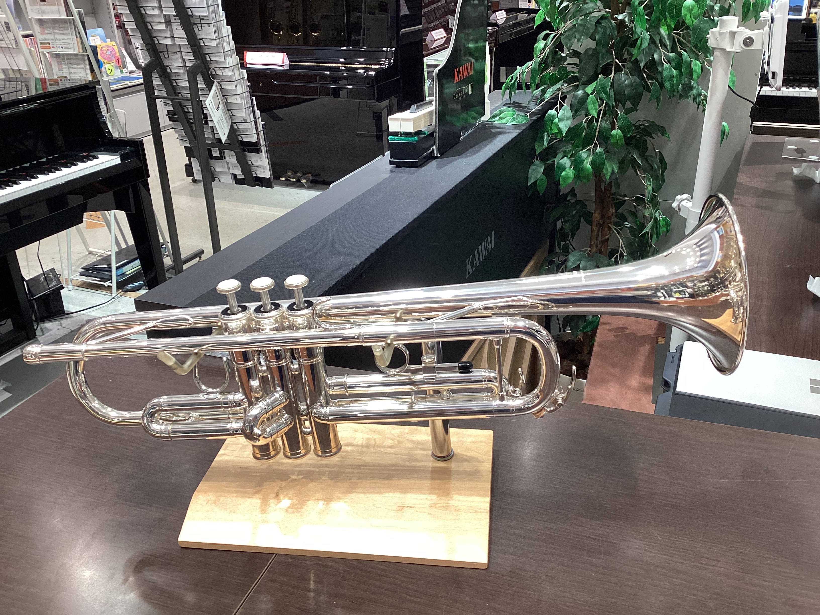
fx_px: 734
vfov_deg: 45.4
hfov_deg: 58.4
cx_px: 410
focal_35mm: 31
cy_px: 308
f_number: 2.4
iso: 80
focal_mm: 3.3
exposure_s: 1/50
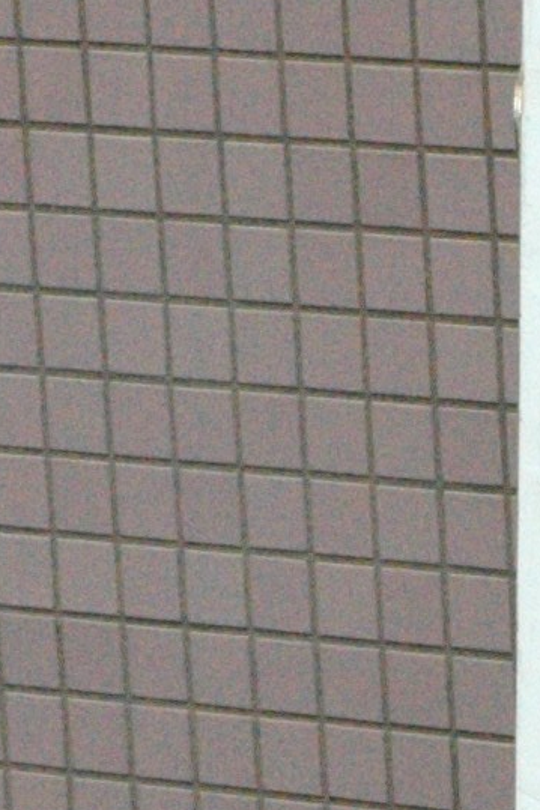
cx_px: 1355
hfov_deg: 3.7
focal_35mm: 368
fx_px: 8285
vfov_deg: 5.6
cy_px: 1190
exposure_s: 1/640
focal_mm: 44
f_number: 13
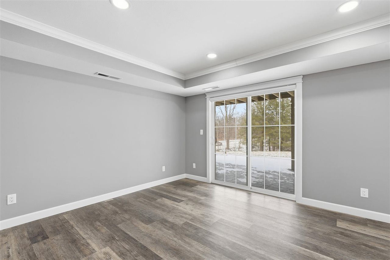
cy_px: 130
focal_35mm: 16
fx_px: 173
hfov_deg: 96.7
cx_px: 195
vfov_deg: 73.7
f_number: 9
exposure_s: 1/250
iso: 250
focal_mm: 16
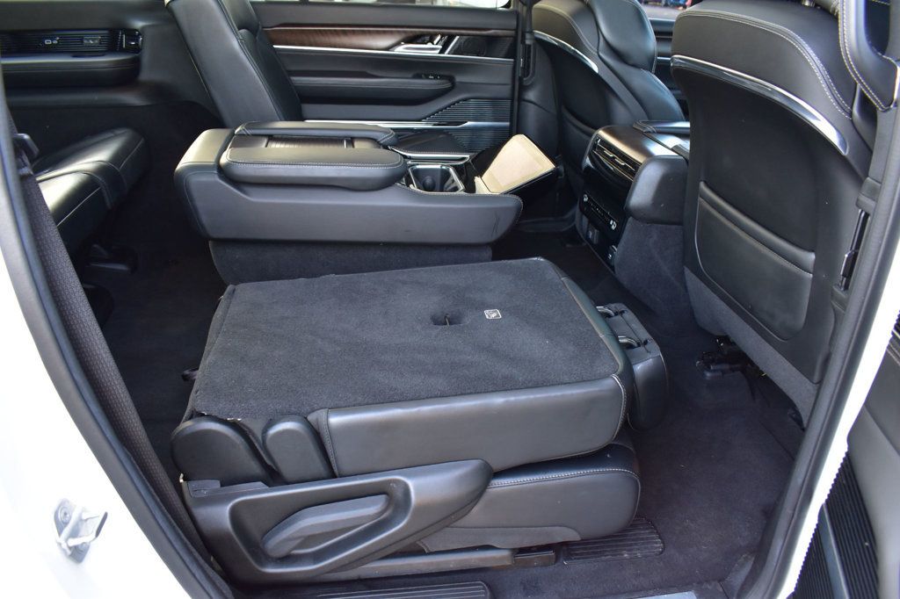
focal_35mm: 27
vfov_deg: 47.9
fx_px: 675
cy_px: 300
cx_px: 450
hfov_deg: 67.4
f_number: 6.3
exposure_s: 1/15
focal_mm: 18
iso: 900
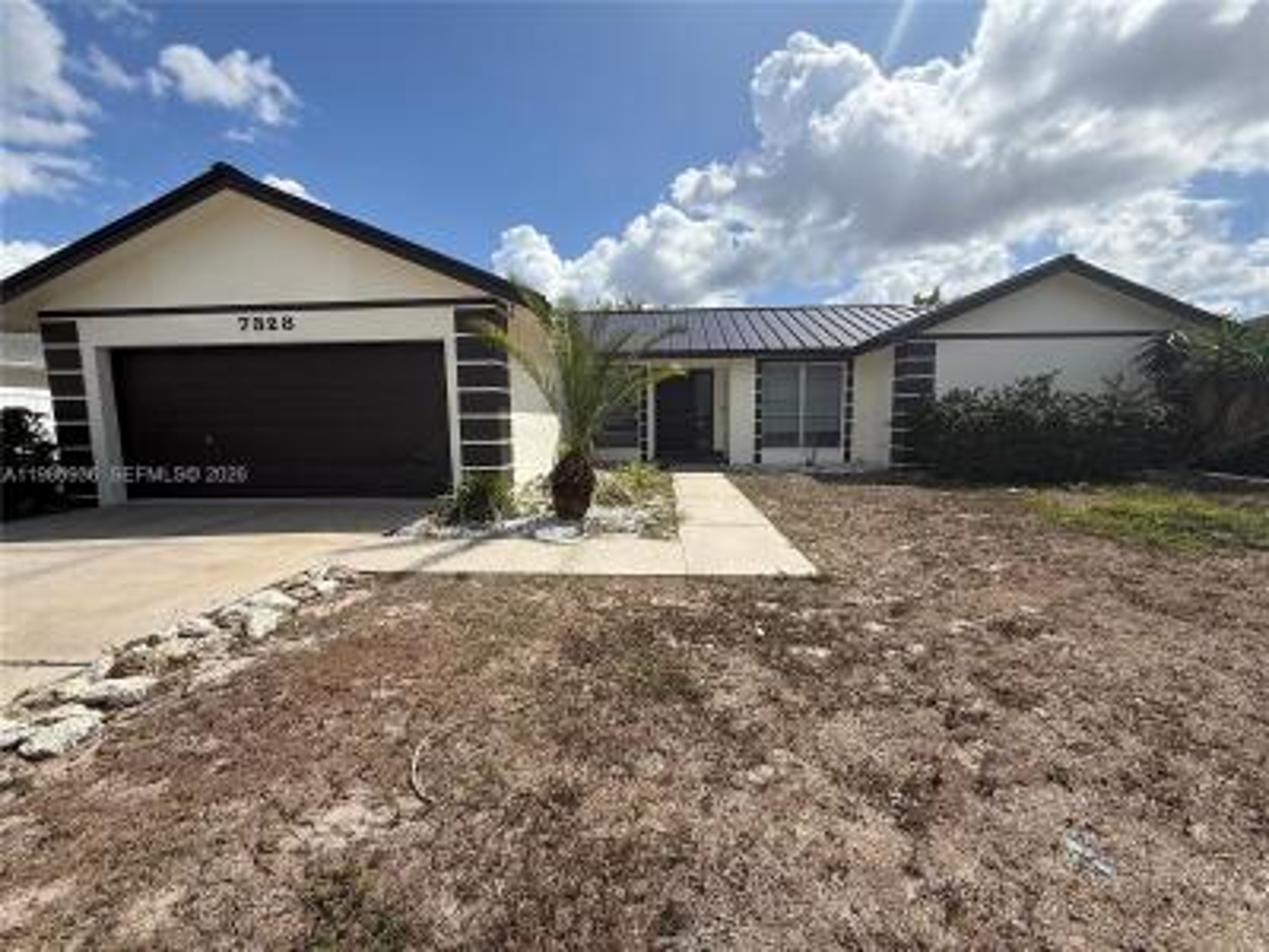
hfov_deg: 102.1
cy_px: 476
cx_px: 634
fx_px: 513
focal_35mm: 14
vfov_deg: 85.7
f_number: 2.2
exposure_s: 1/2841
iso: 50
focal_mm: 2.22
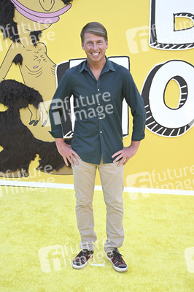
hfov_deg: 25.0
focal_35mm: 54
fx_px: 437
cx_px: 97
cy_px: 146
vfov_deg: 36.9
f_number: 7.1
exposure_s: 1/200
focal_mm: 54
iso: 640
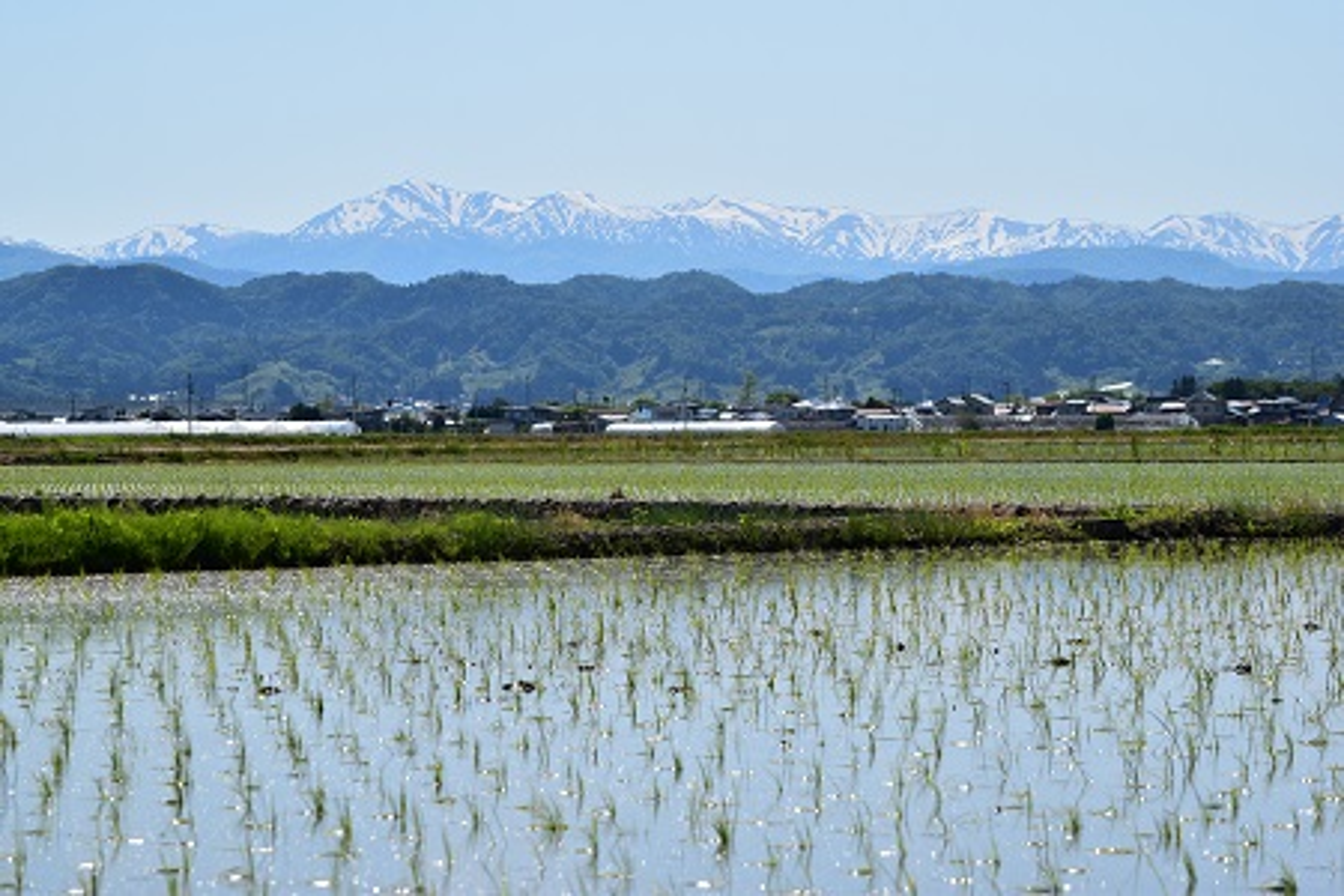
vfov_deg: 9.3
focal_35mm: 147
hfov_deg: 14.0
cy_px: 448
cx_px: 672
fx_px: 5488
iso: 250
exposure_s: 1/500
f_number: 11
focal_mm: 98
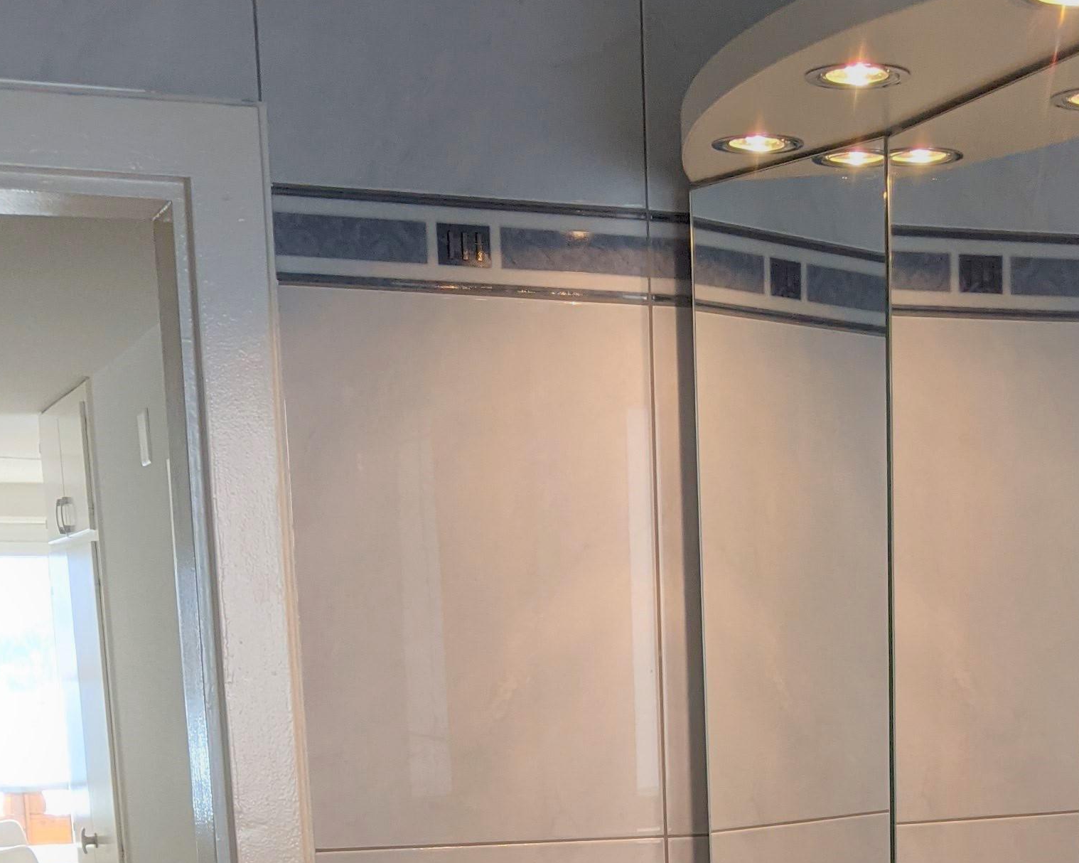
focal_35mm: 70
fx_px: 2235
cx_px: 850
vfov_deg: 19.7
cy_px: 1189
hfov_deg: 26.7
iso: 102
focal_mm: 4.44
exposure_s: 1/117
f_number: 1.8
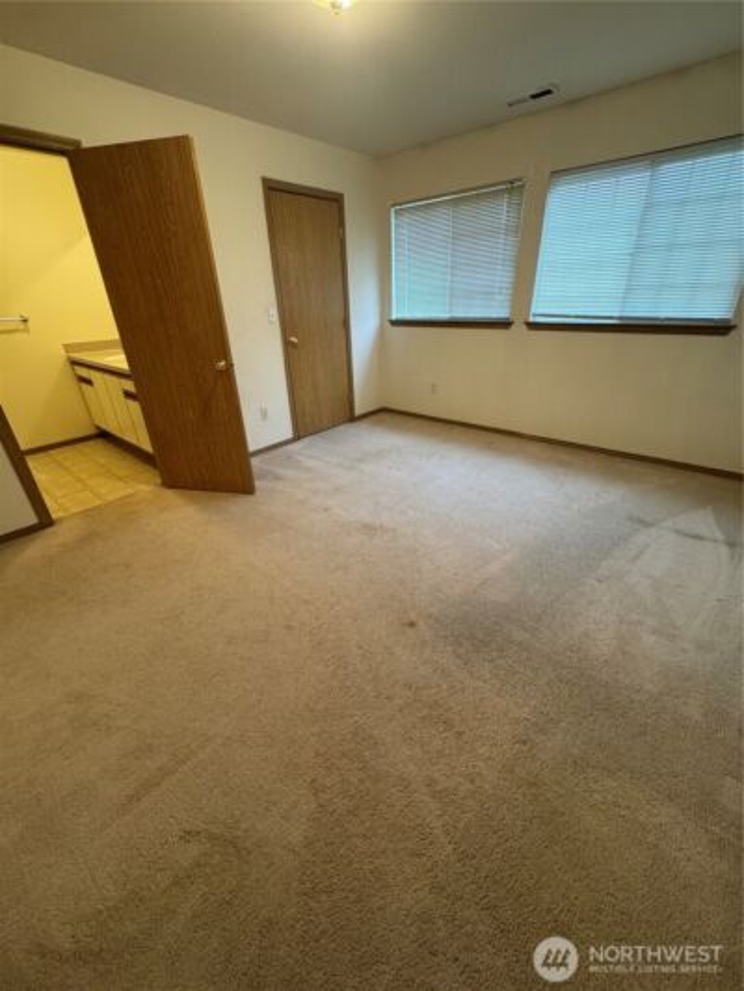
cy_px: 496
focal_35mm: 14
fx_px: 401
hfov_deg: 85.7
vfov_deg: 102.1
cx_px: 372
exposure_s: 1/60
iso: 250
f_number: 2.2
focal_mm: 2.22
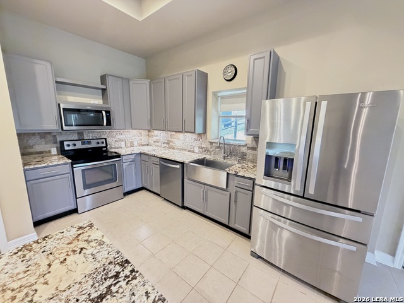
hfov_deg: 102.1
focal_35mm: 14
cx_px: 202
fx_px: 163
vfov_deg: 85.7
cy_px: 152
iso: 1250
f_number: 2.2
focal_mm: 2.22
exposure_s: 1/60
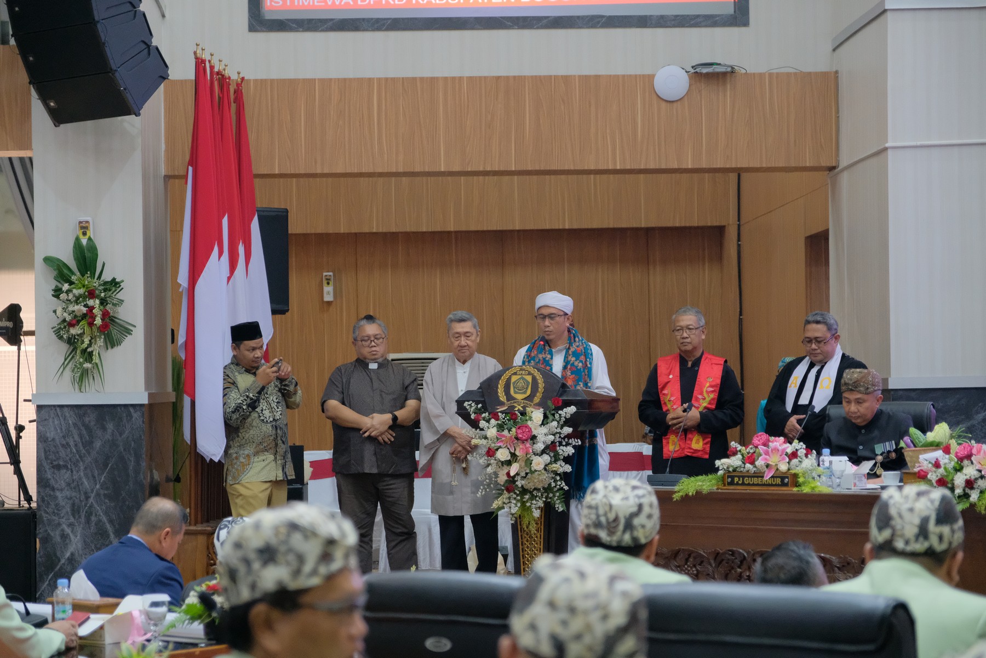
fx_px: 2273
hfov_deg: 24.5
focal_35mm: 83
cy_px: 329
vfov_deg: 16.5
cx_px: 493
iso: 4000
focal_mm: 55
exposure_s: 1/80
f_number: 2.8
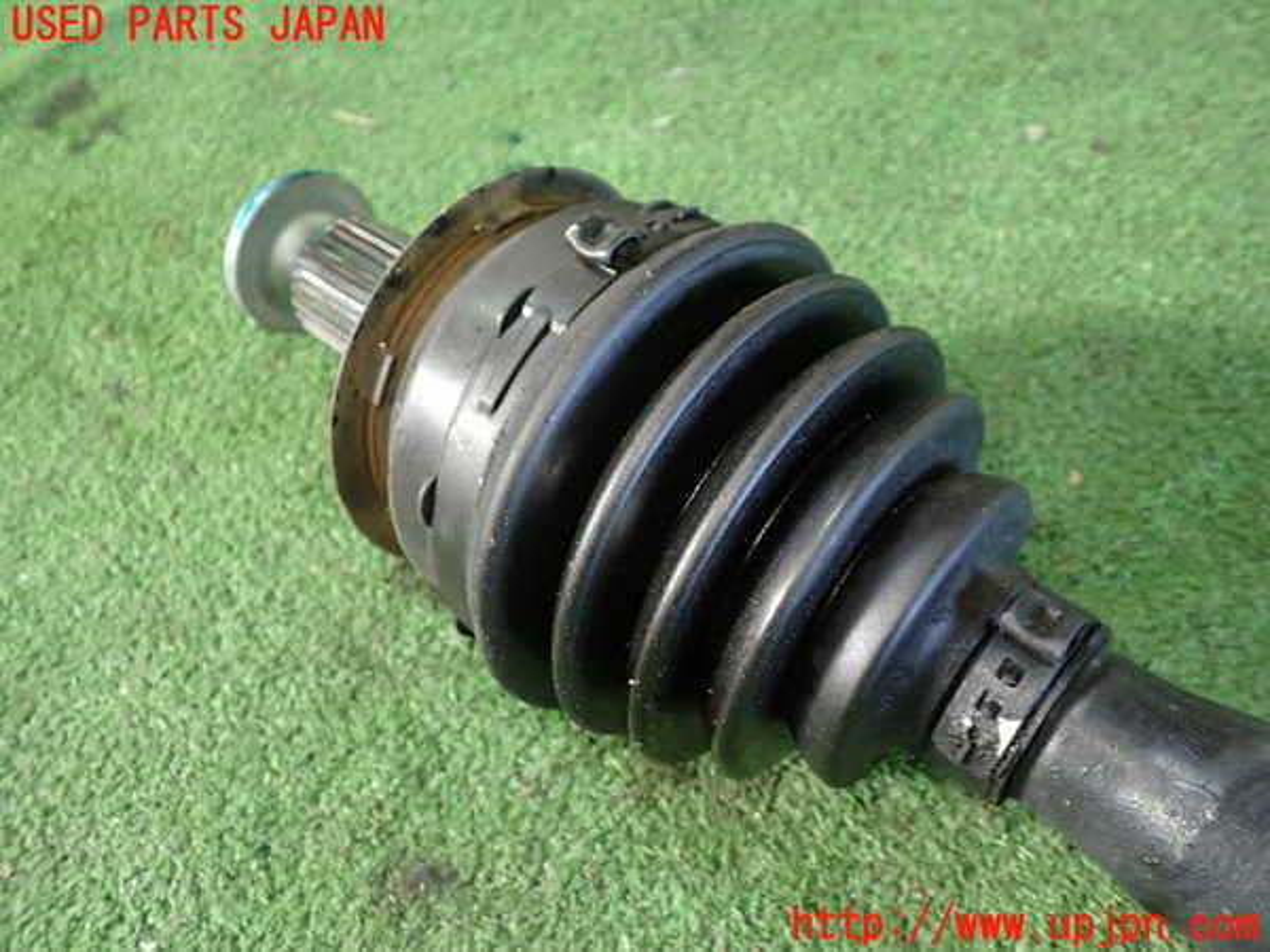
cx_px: 635
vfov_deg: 46.8
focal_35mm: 30
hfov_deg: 60.0
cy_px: 476
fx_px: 1101
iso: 250
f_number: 2.3
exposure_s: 1/30
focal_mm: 5.4
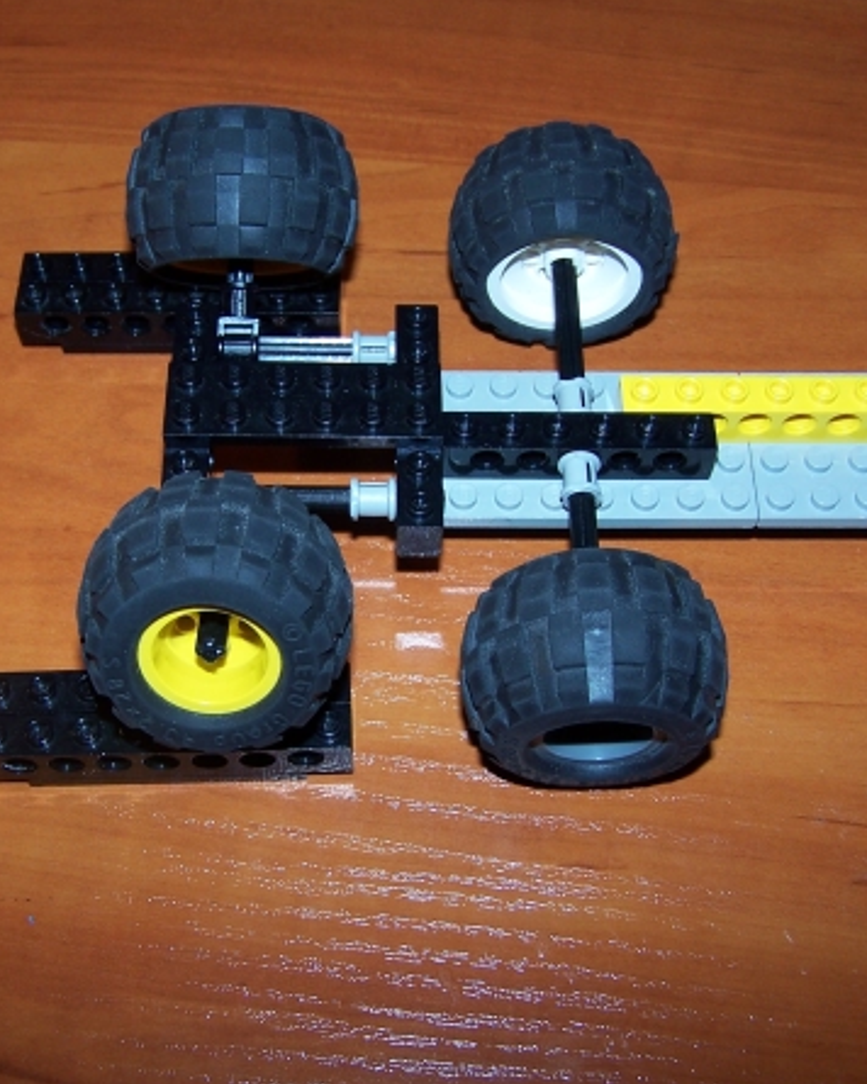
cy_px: 538
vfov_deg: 37.3
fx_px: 1604
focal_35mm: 50
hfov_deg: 30.2
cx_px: 341
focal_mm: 6.3
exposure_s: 1/60
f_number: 2.8
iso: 80
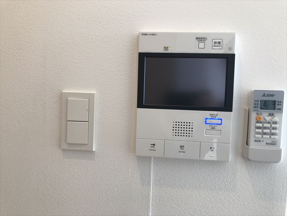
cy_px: 108
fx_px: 232
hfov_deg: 63.4
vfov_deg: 49.7
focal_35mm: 28
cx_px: 144
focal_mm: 3.99
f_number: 1.8
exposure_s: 1/50
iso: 25
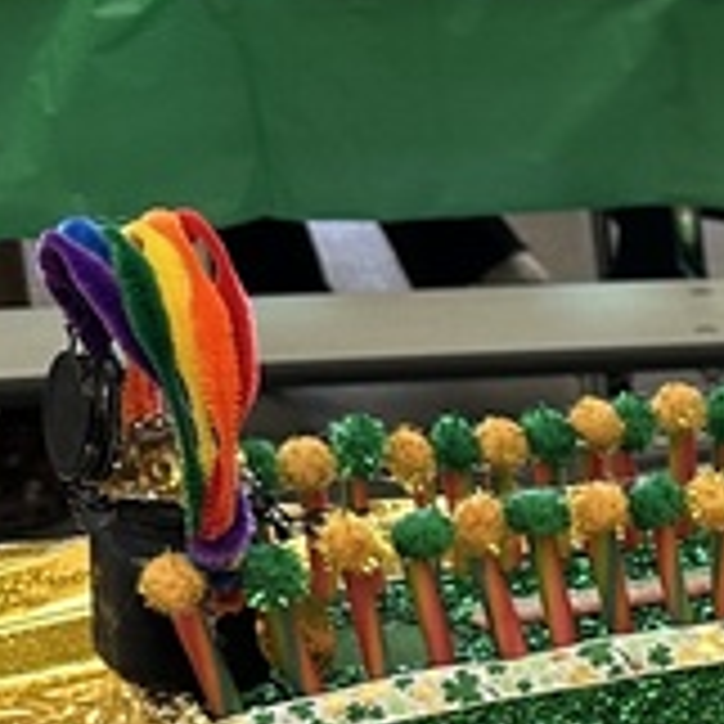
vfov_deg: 12.5
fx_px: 3194
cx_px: 1497
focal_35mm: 135
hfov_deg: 11.5
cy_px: 940
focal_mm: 6.86
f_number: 1.78
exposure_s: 1/60
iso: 125
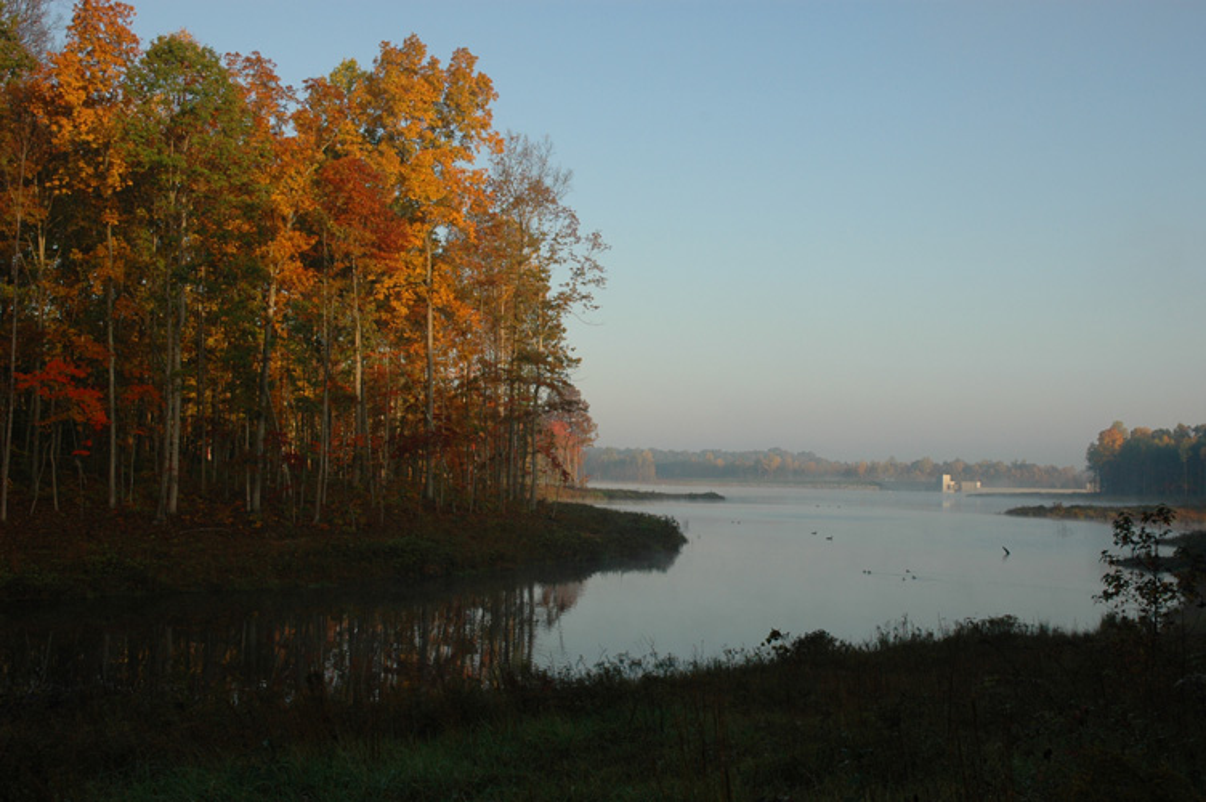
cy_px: 401
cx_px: 603
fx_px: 1255
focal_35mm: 38
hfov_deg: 51.3
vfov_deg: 35.4
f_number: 7.1
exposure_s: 1/200
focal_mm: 25
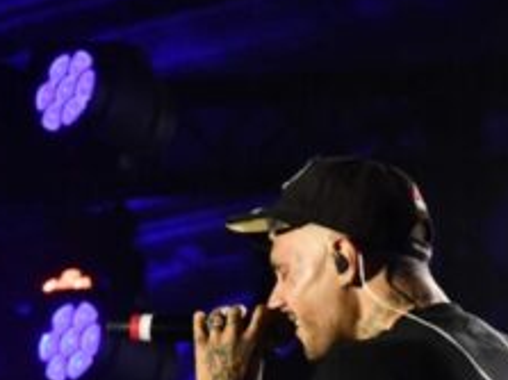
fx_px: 9123
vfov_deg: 2.4
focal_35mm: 622
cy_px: 314
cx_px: 460
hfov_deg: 3.2
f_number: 11
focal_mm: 160
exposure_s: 1/160
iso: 5000
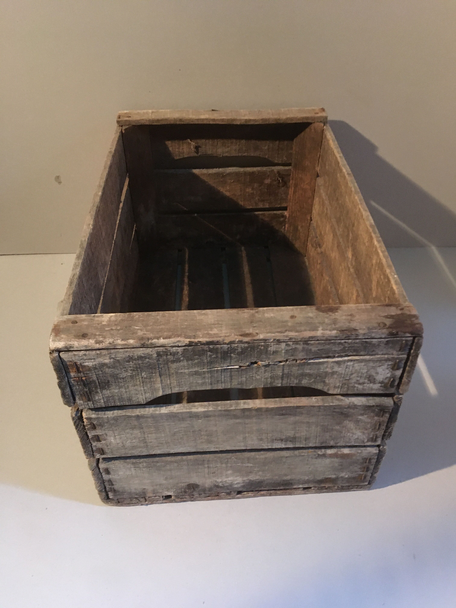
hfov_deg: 48.2
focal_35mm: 29
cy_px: 304
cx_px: 228
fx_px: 509
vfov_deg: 61.7
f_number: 2.2
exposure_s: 1/17
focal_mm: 4.15
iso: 500
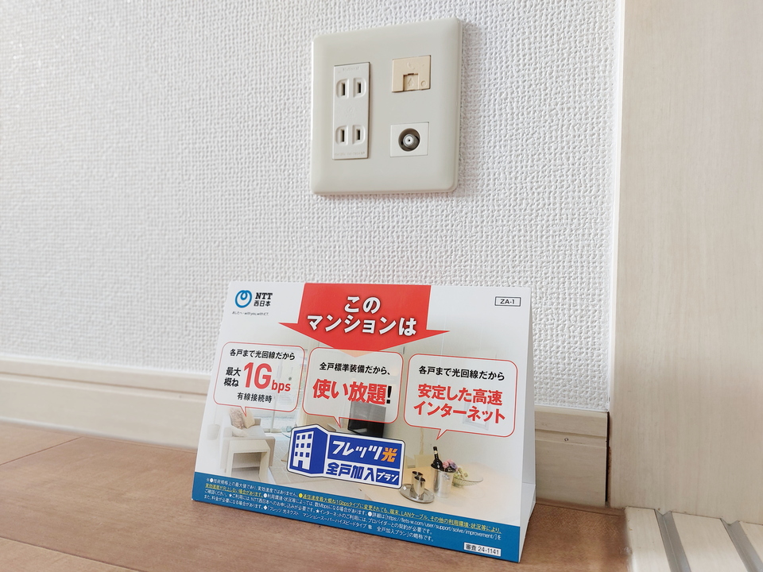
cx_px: 382
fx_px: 529
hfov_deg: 71.6
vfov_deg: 56.8
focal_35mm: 24
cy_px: 286
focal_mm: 5.23
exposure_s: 1/40
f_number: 1.8
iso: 32
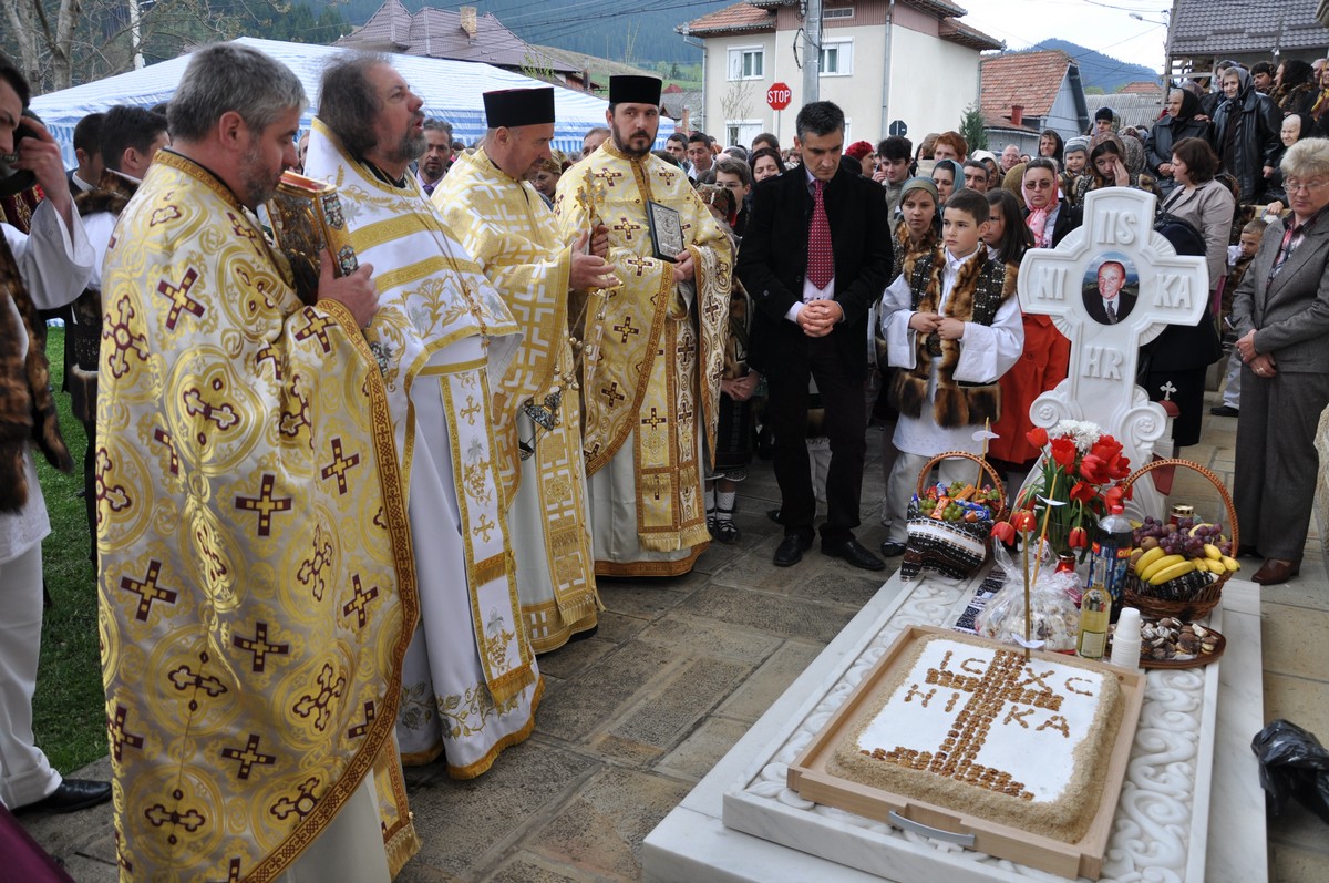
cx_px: 664
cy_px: 442
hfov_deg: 67.4
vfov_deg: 47.8
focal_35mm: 27
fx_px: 996
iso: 200
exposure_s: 1/320
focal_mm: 18
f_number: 4
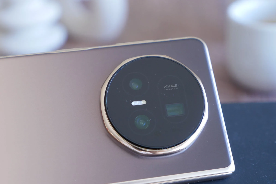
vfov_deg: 19.7
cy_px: 92
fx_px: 529
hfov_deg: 29.2
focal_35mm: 69
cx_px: 137
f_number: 2.8
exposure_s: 1/80
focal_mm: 33
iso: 500
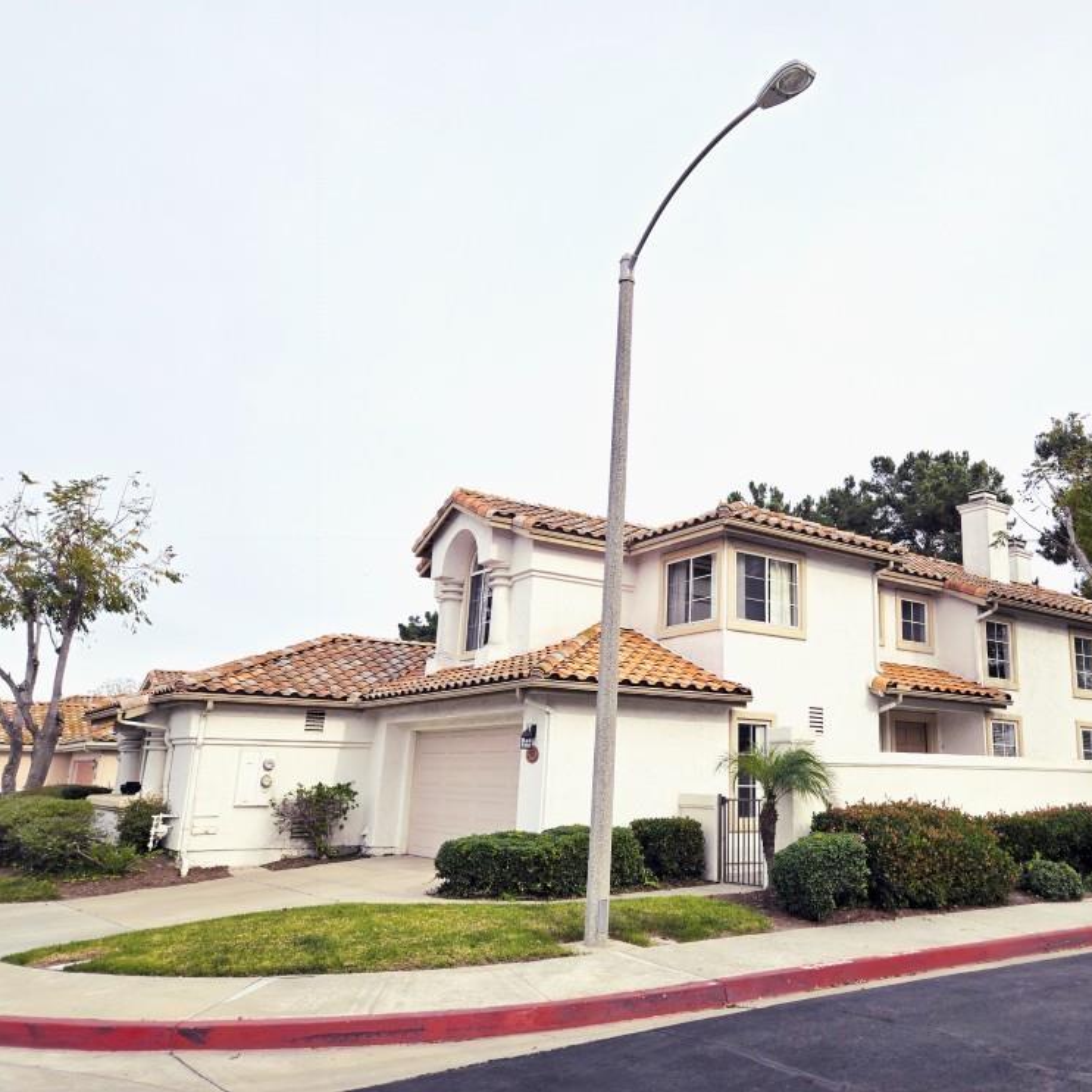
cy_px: 529
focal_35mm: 28
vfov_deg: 57.3
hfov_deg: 56.4
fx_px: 999
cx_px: 704
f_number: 1.8
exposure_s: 1/2921
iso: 32
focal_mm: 5.4
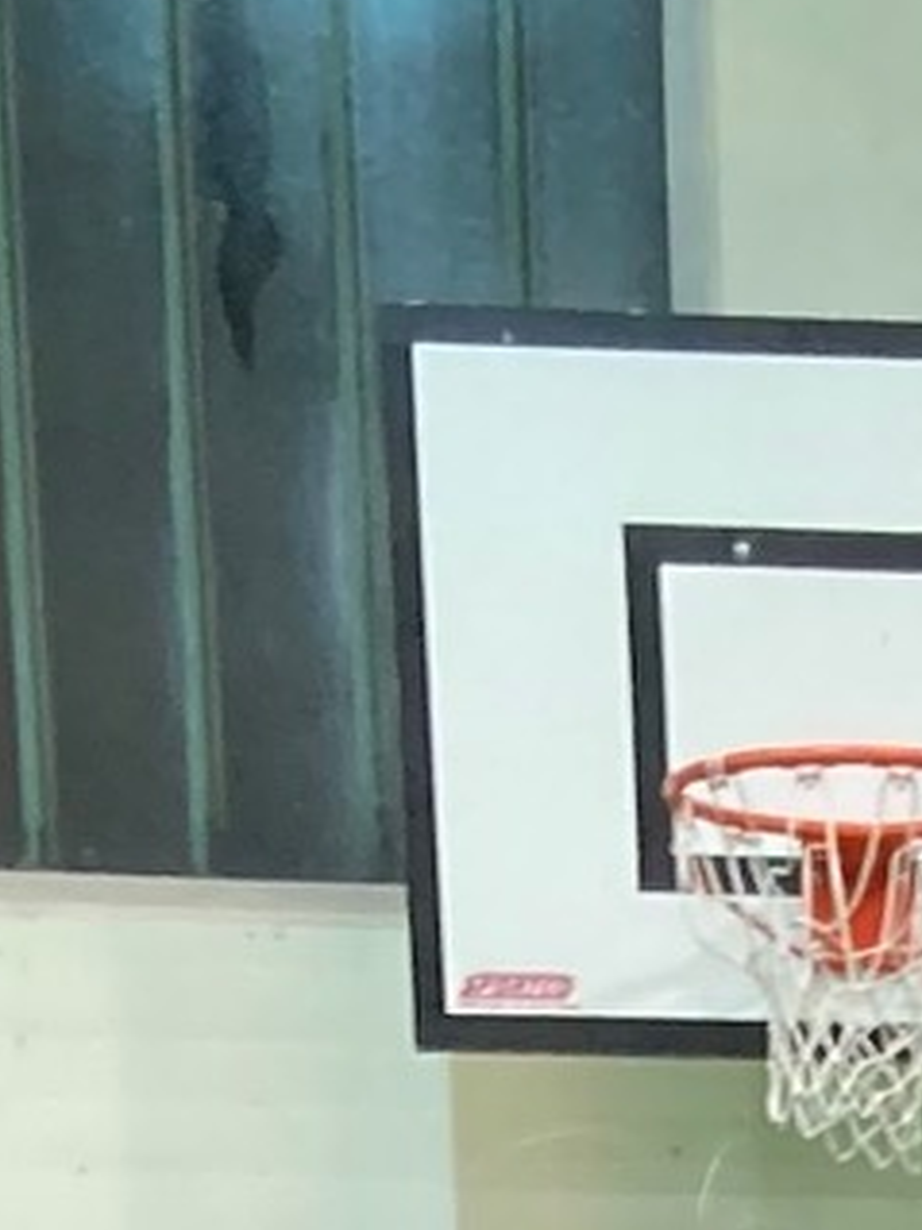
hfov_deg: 8.1
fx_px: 6290
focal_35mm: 177
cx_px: 1647
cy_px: 3825
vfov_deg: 8.9
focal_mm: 3.99
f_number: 1.8
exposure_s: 1/50
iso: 100
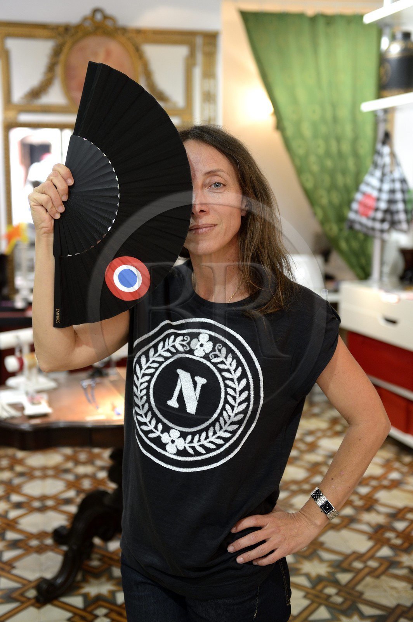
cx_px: 206
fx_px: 776
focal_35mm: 45
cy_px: 311
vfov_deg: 43.6
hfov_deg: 29.8
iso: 800
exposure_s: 1/100
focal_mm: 45
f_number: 2.8
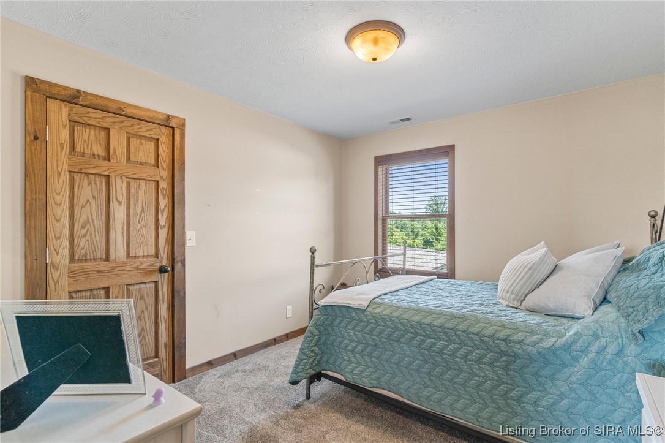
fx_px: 314
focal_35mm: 17
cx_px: 332
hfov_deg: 93.3
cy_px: 222
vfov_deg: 70.4
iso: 1000
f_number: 7.1
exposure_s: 1/5
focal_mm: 17
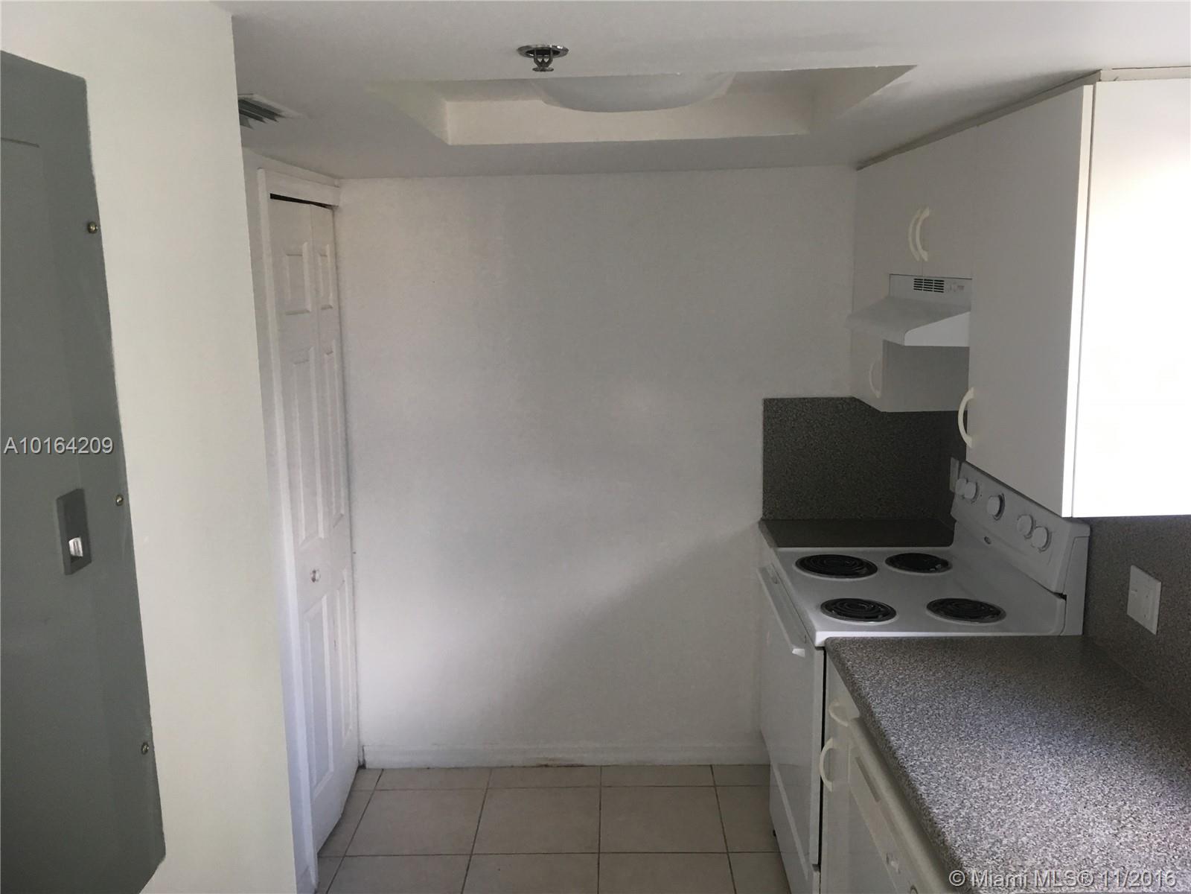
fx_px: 998
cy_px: 447
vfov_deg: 48.2
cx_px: 596
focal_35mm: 29
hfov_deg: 61.7
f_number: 2.2
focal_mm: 4.15
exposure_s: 1/30
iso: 40
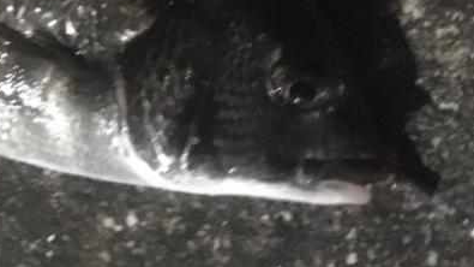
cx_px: -50
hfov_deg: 24.7
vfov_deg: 14.5
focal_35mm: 80
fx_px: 1005
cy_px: -69
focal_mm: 4.15
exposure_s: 1/15
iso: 1600
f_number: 2.2
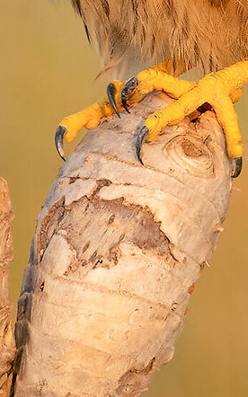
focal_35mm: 4590
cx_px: -9
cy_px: 90
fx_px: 49669
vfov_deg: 0.5
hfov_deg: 0.3
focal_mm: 553
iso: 1000
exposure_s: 1/1000
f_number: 6.3
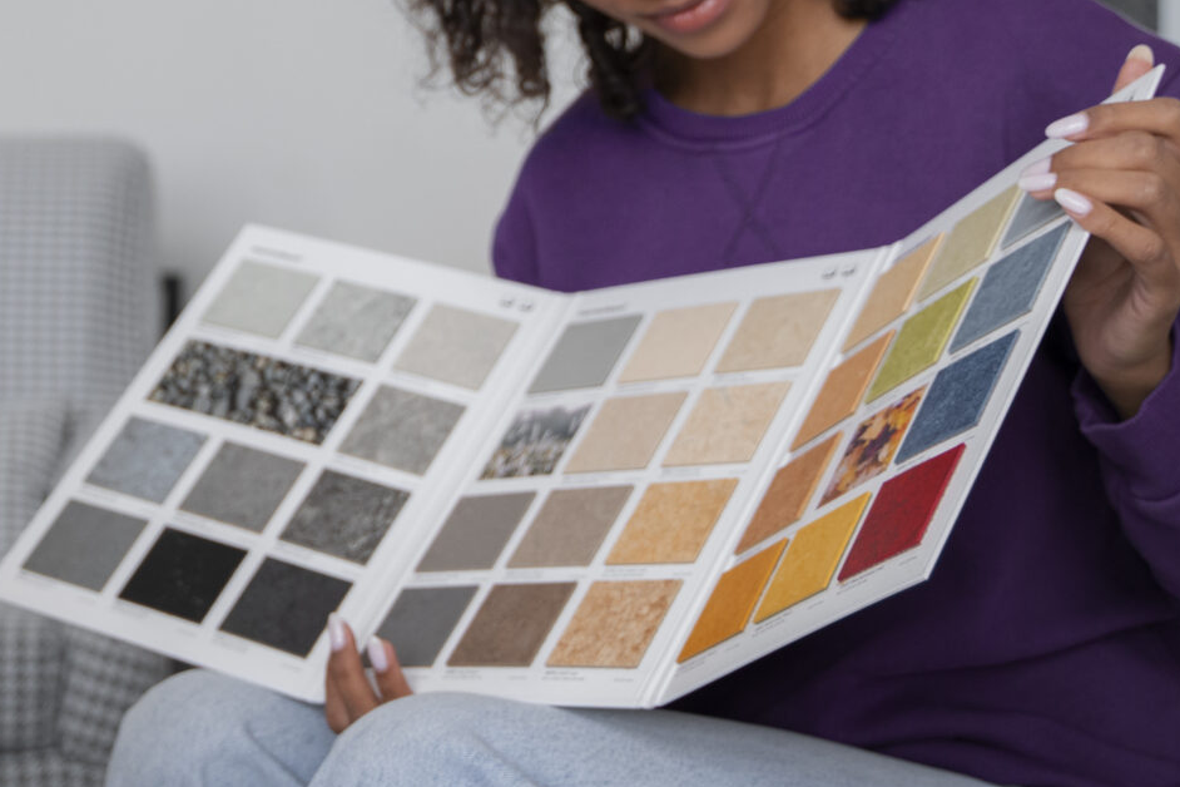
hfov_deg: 22.6
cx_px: 33
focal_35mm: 87
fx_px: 2851
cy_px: 246
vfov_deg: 15.7
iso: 800
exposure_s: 1/320
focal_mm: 32
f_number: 2.8
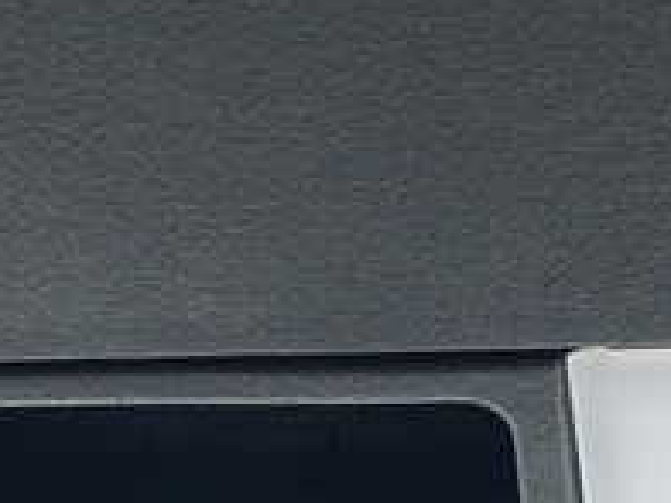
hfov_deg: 21.3
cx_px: 257
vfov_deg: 16.0
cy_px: 400
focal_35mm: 92
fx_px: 1783
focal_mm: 5.4
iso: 640
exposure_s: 1/30
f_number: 2.3
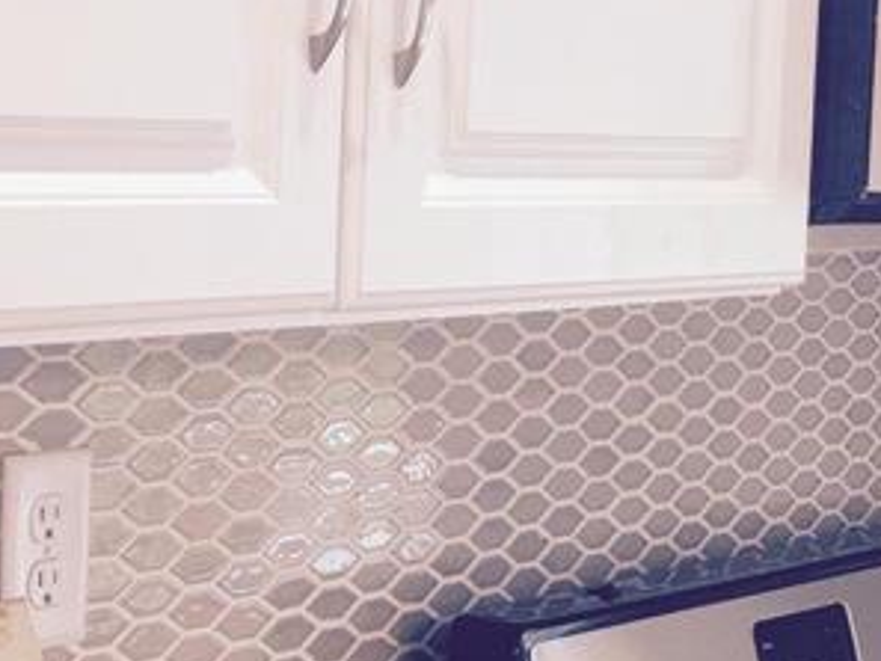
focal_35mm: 100
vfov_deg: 14.8
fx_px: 2546
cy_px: 252
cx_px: 184
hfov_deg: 19.4
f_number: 2.2
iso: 25
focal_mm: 4.15
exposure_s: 1/15
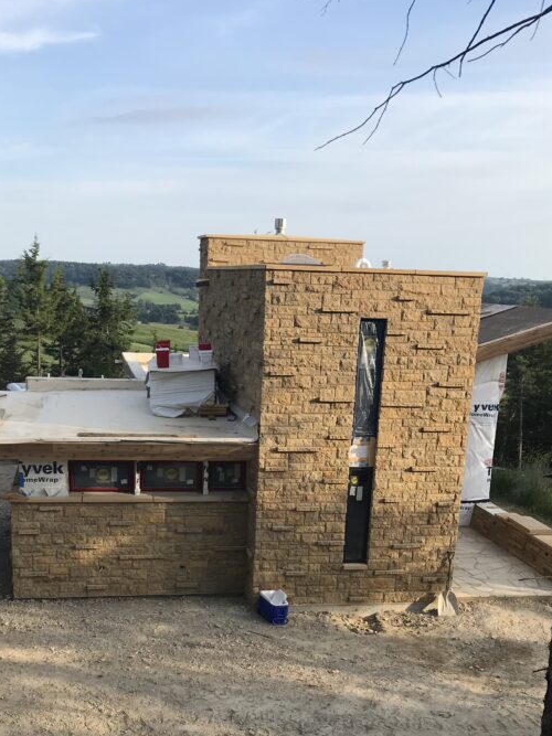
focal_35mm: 43
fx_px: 915
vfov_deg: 42.7
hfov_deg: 33.5
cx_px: 225
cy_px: 541
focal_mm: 3.99
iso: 20
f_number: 1.8
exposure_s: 1/847
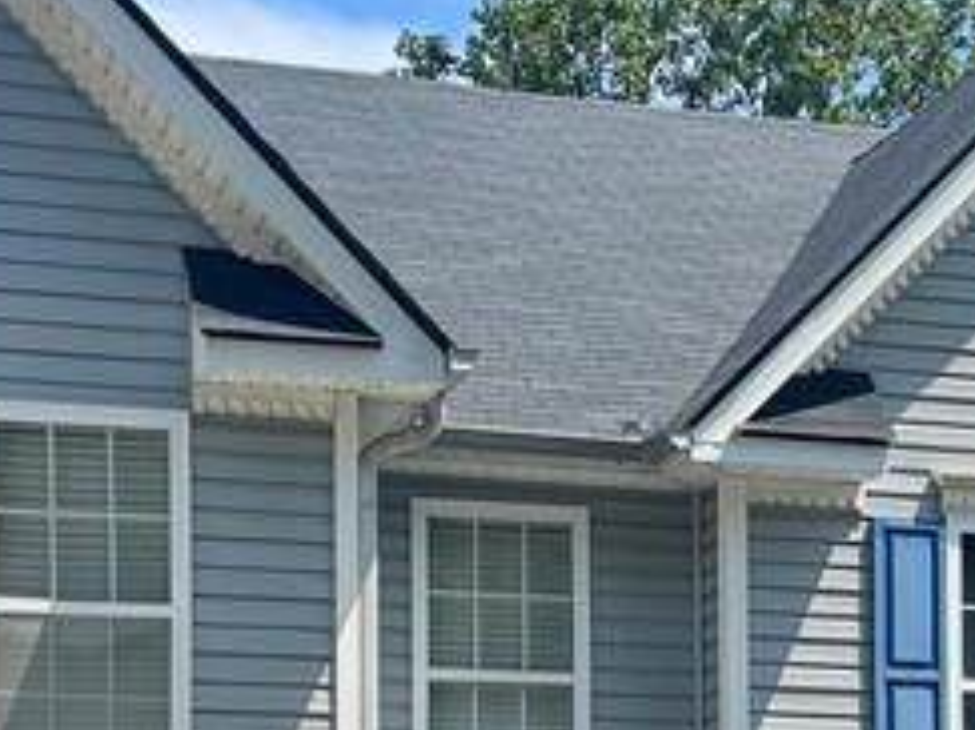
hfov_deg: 19.5
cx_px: 522
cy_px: 947
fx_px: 2843
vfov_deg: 14.1
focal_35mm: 101
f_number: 1.78
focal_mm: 6.76
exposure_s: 1/2833
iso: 80
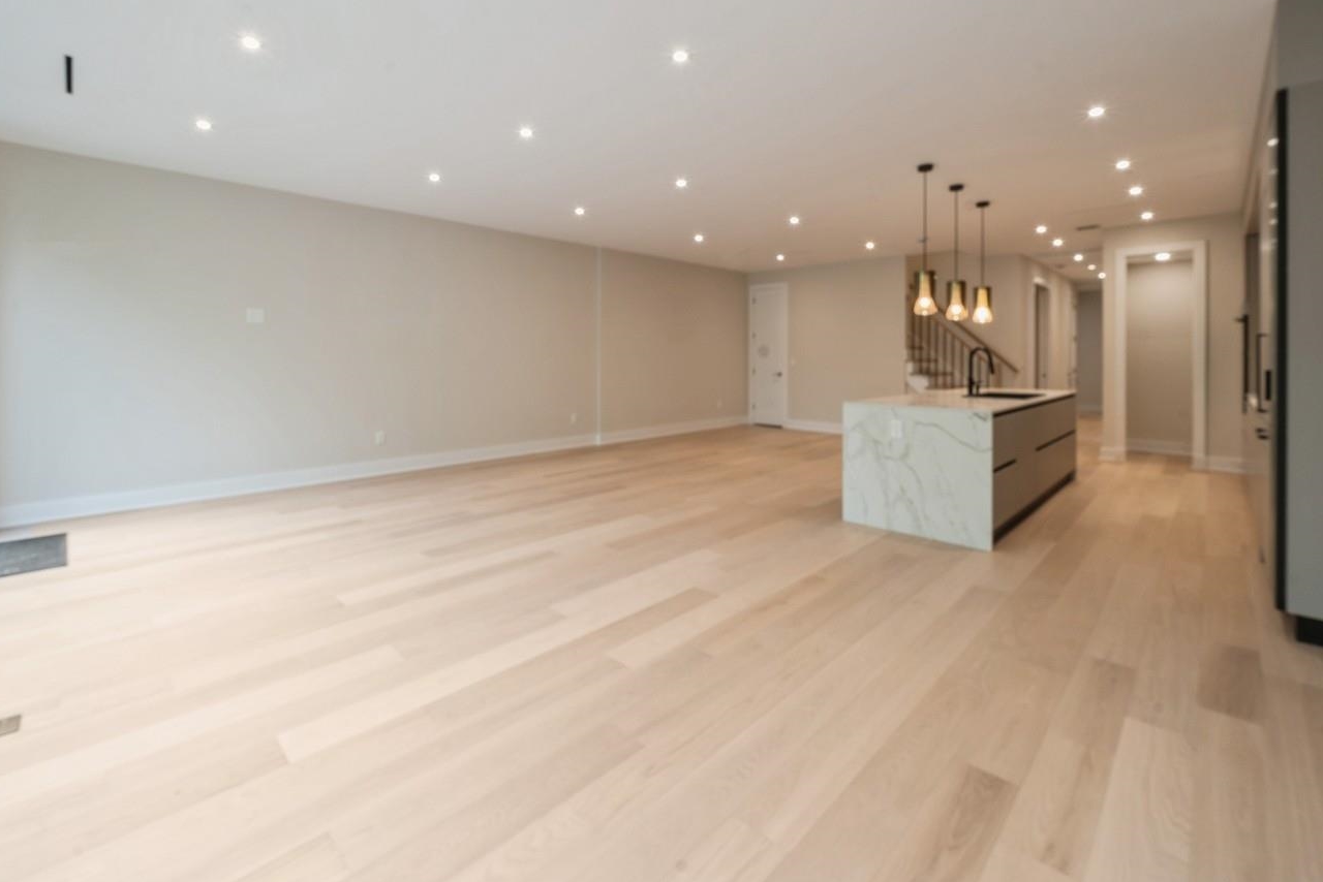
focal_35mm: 15
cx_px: 635
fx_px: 551
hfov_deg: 100.3
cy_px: 369
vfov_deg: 76.8
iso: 200
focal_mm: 12
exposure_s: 1/5
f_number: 11
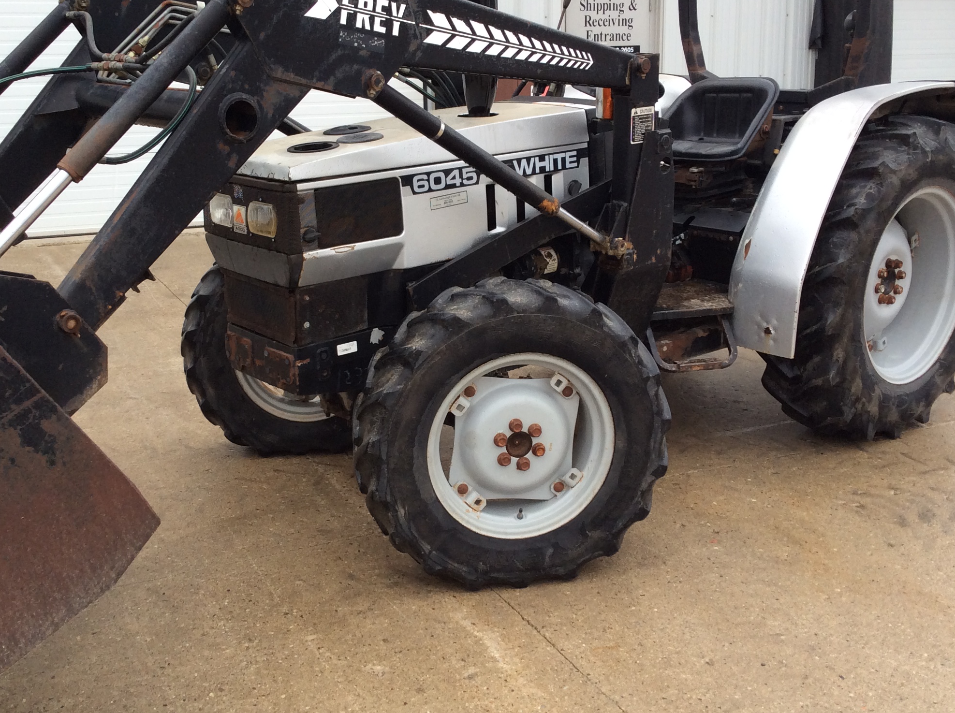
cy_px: 335
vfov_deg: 34.3
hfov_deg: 44.8
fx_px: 1157
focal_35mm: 42
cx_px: 438
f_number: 2.4
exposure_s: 1/203
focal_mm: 3.3
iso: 32
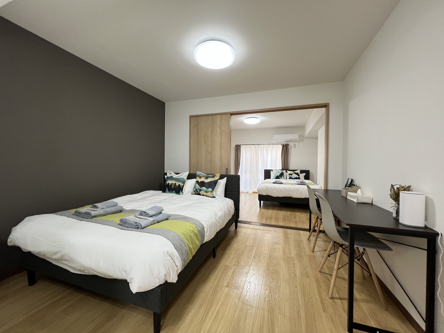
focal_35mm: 13
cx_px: 222
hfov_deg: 106.2
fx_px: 167
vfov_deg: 89.9
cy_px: 166
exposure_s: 1/70
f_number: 1.8
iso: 160
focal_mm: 1.57
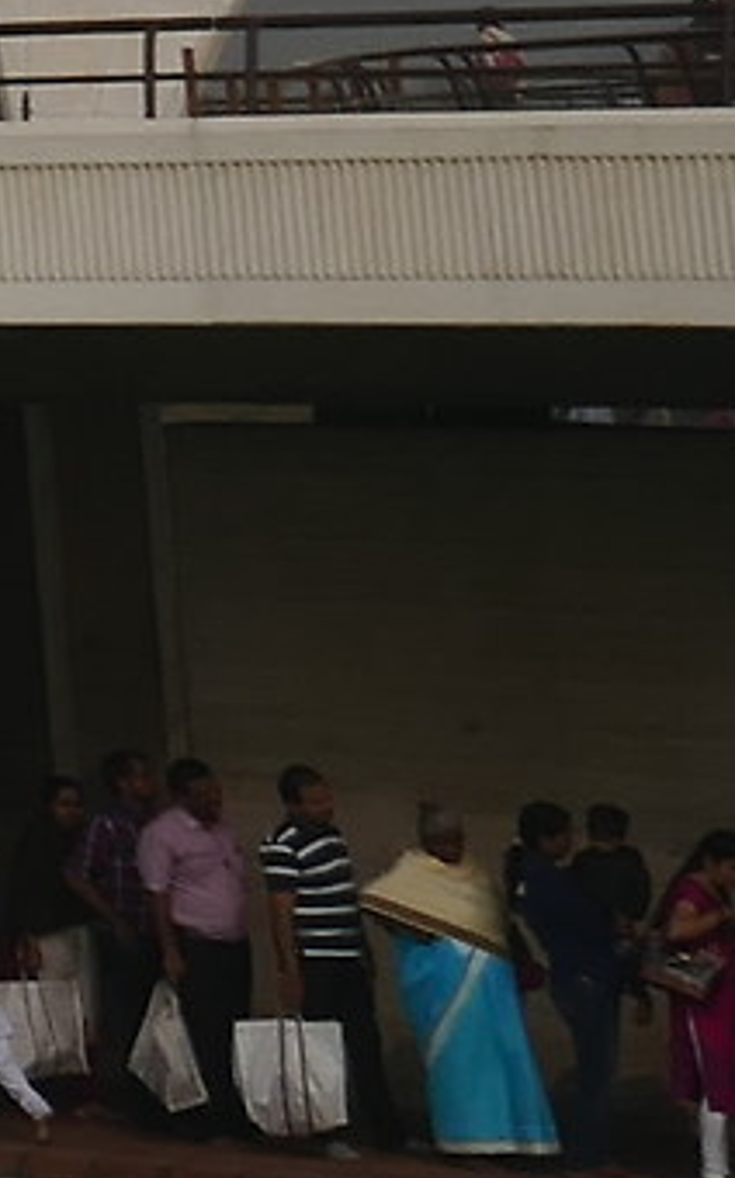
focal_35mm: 180
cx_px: -2912
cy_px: -738
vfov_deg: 11.1
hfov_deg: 5.5
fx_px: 5779
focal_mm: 9.1
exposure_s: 1/800
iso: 125
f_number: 7.1
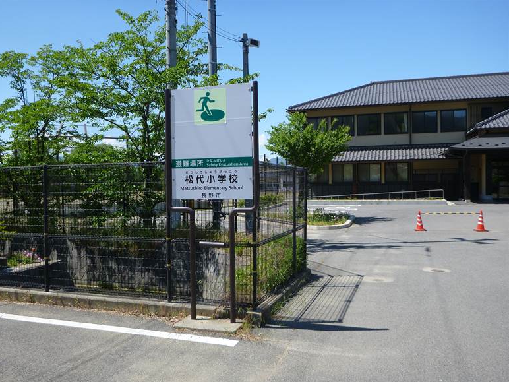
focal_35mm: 29
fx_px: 426
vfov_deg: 48.2
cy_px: 193
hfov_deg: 61.7
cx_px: 250
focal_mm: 4.9
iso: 100
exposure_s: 1/800
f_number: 3.3
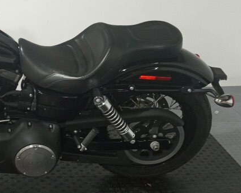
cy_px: 29
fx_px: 485
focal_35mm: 68
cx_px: 9
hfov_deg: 26.6
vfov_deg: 22.1
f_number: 2.2
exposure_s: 1/40
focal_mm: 3.71
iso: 370
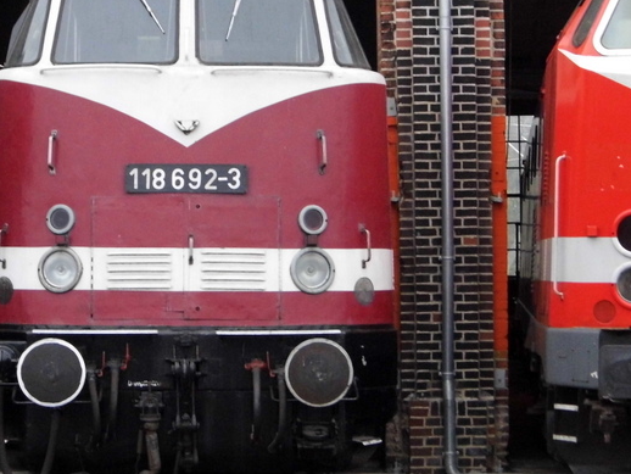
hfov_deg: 15.7
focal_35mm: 125
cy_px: 212
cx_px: 190
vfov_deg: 11.9
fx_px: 2280
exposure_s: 1/362
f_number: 4.2
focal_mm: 14.6
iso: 400
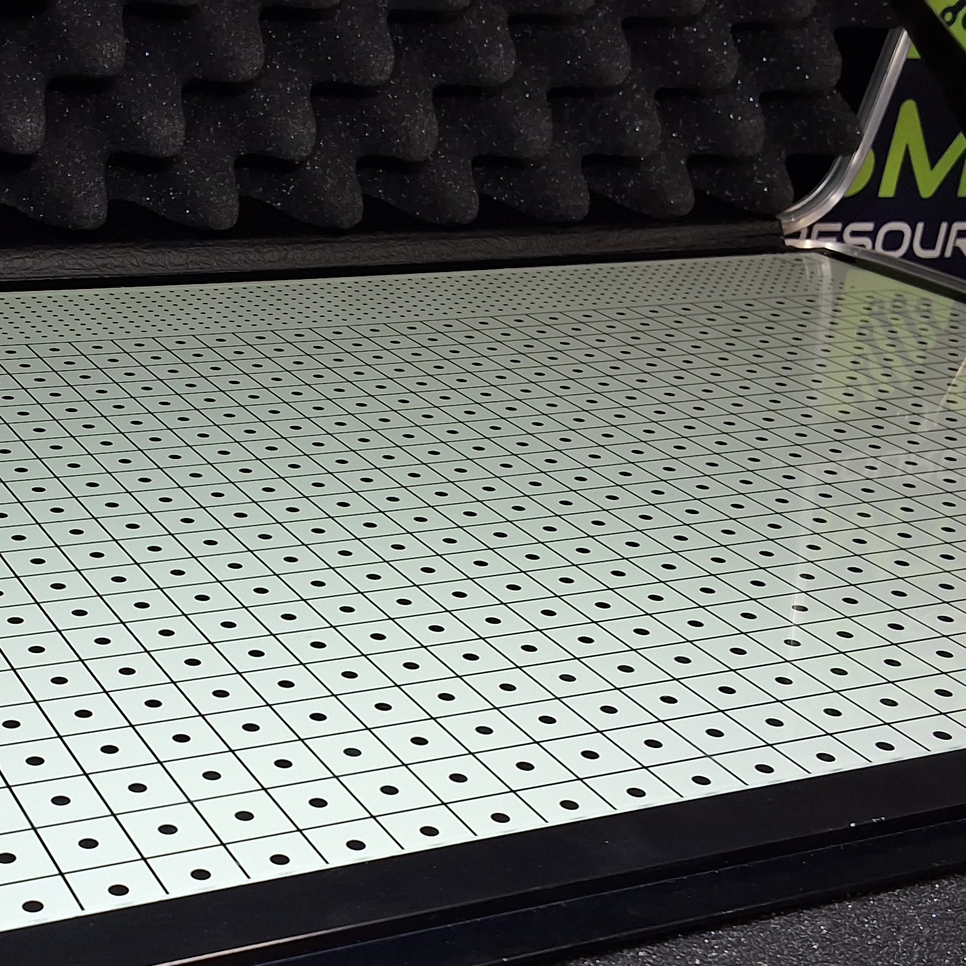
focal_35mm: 53
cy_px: 720
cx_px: 210
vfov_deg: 31.6
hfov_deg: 31.5
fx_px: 1673
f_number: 1.9
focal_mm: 2.91
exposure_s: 1/50
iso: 80
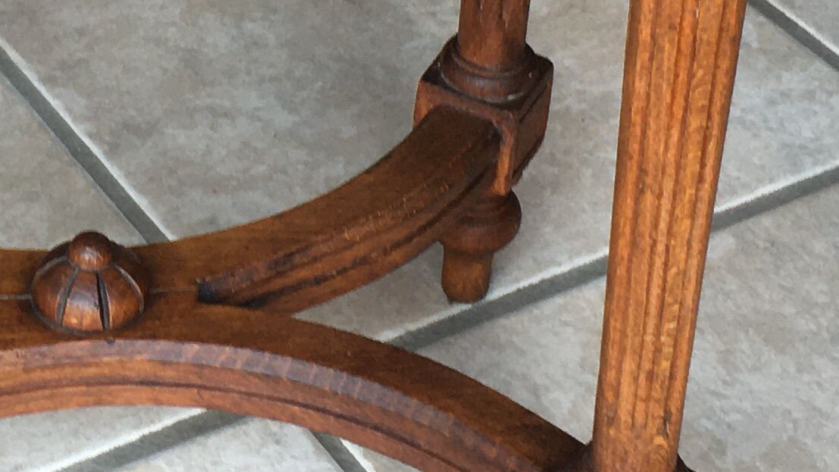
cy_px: -178
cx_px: 134
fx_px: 2558
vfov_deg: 10.3
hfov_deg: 18.4
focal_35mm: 115
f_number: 2.2
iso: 40
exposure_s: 1/100
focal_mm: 4.15
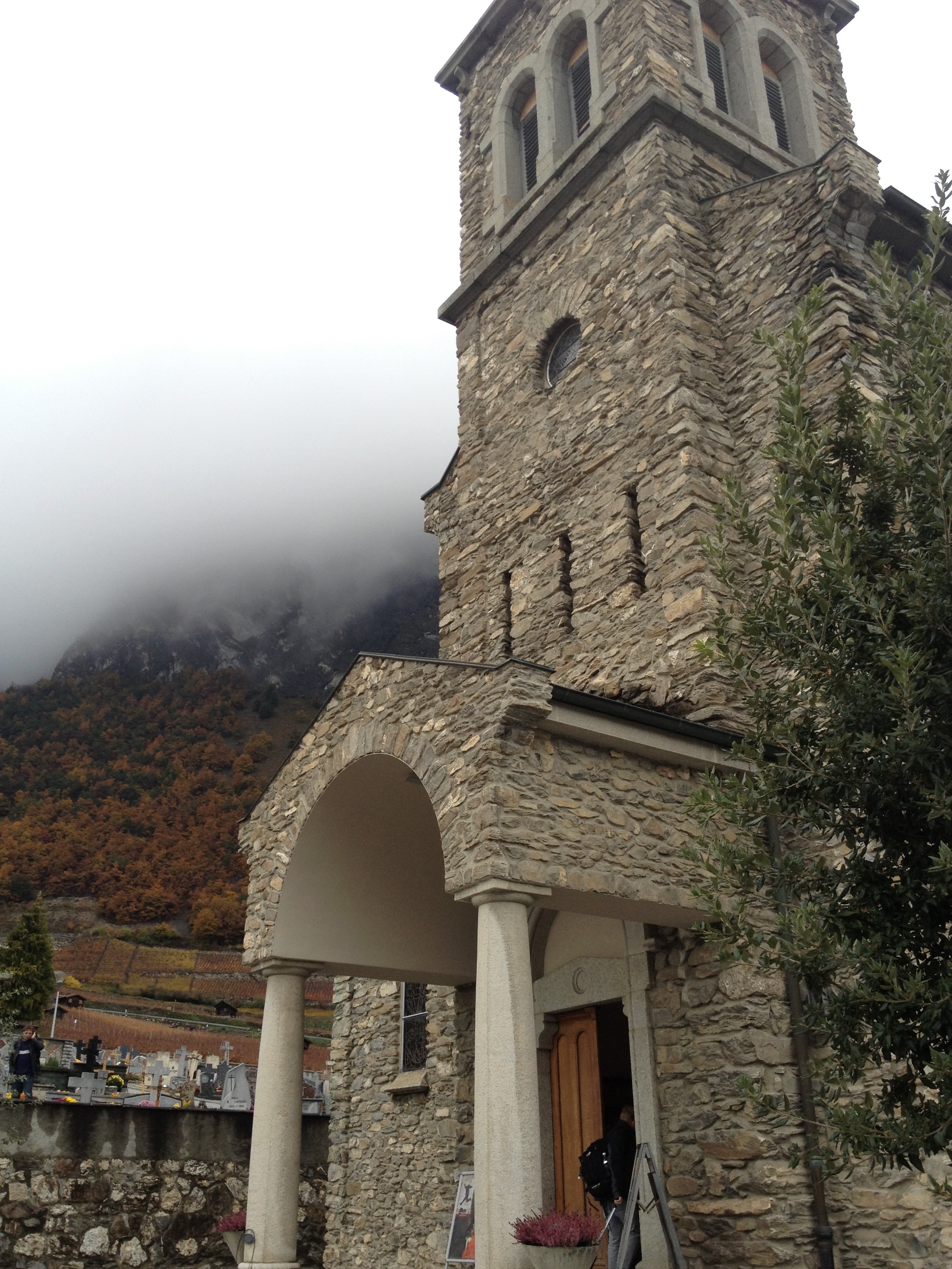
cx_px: 476
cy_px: 634
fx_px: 1283
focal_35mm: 35
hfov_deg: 40.7
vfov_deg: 52.6
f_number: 2.4
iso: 50
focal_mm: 4.28
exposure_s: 1/245
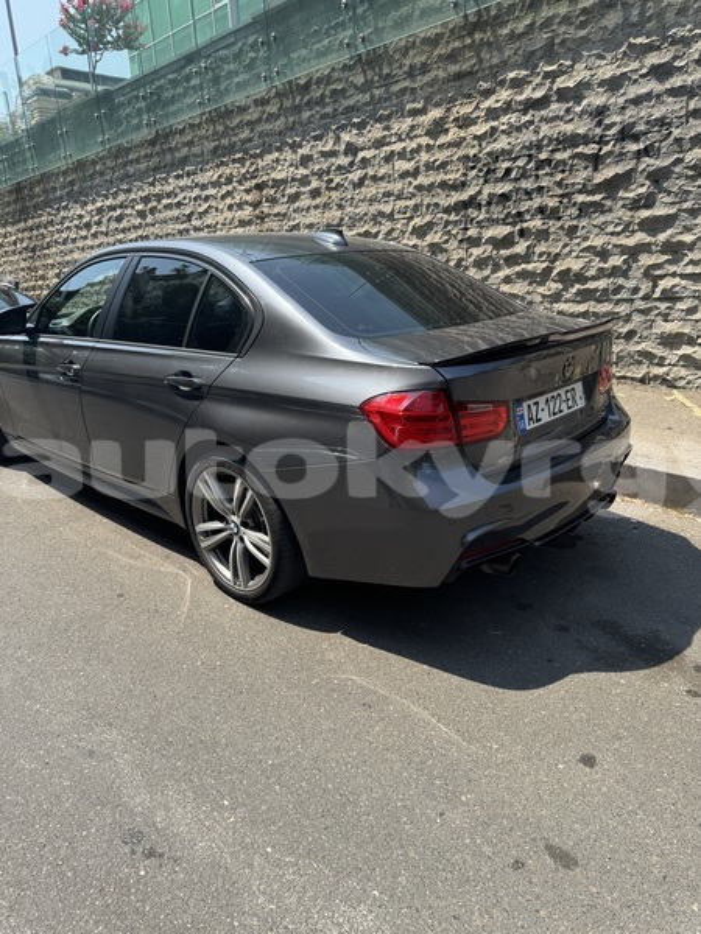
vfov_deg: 71.6
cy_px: 467
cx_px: 350
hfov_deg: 56.8
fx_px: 648
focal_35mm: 24
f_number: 1.78
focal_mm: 6.76
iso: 80
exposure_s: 1/2041
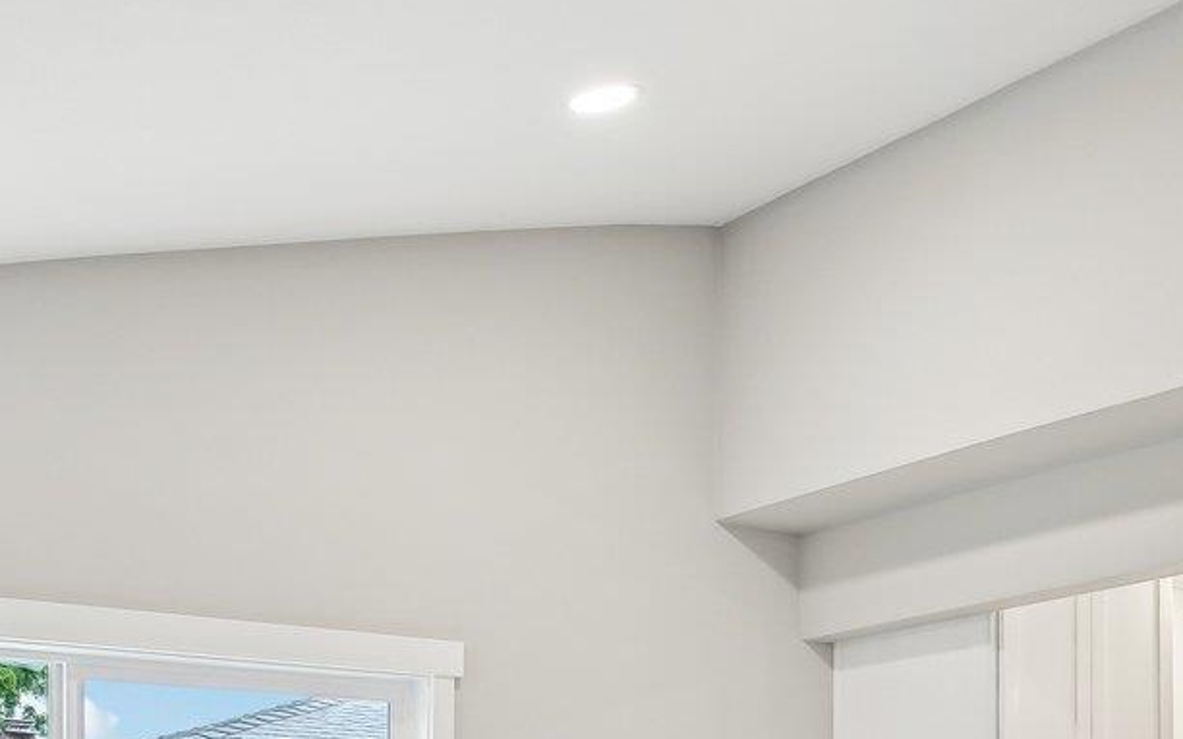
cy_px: 920
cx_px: 789
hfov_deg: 34.8
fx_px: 1869
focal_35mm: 58
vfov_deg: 20.7
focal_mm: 17
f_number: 8
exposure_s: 1/15
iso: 400
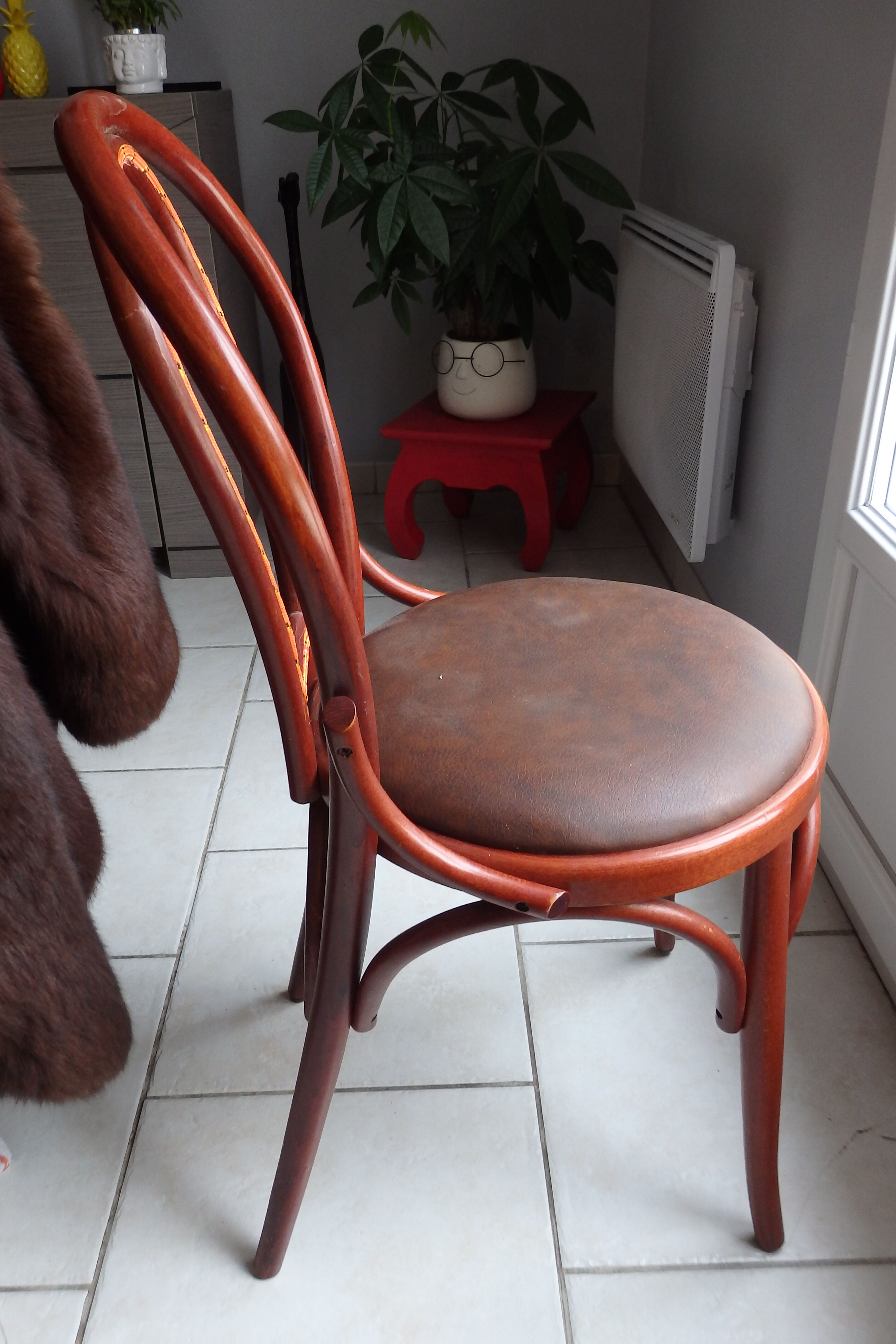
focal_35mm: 28
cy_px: 704
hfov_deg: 46.4
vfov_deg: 65.4
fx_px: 1045
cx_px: 436
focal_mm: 4.5
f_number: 3
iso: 200
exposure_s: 1/30
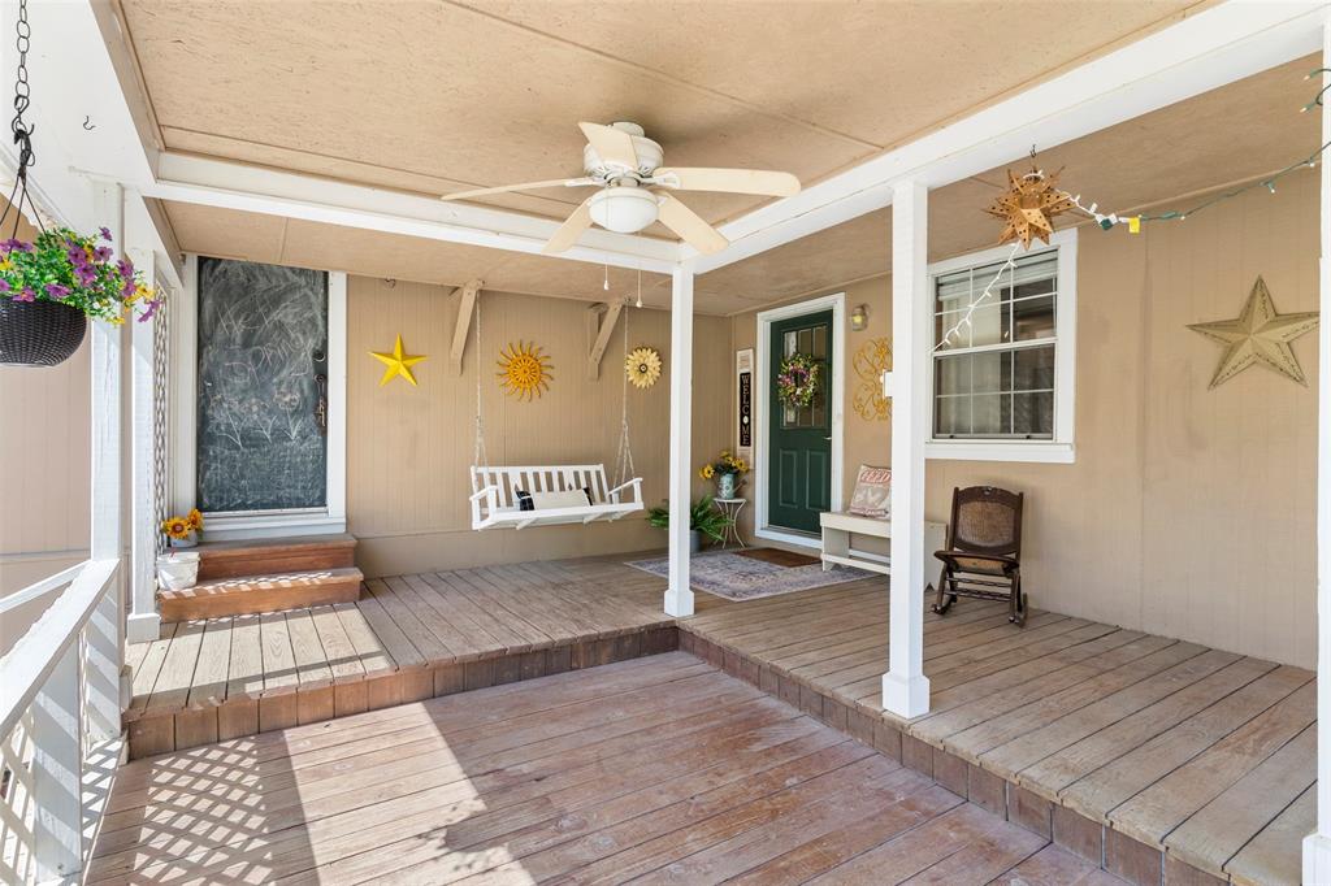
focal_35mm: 17
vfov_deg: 70.4
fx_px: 628
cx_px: 666
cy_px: 443
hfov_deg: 93.3
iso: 400
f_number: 10
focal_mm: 17
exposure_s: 1/6
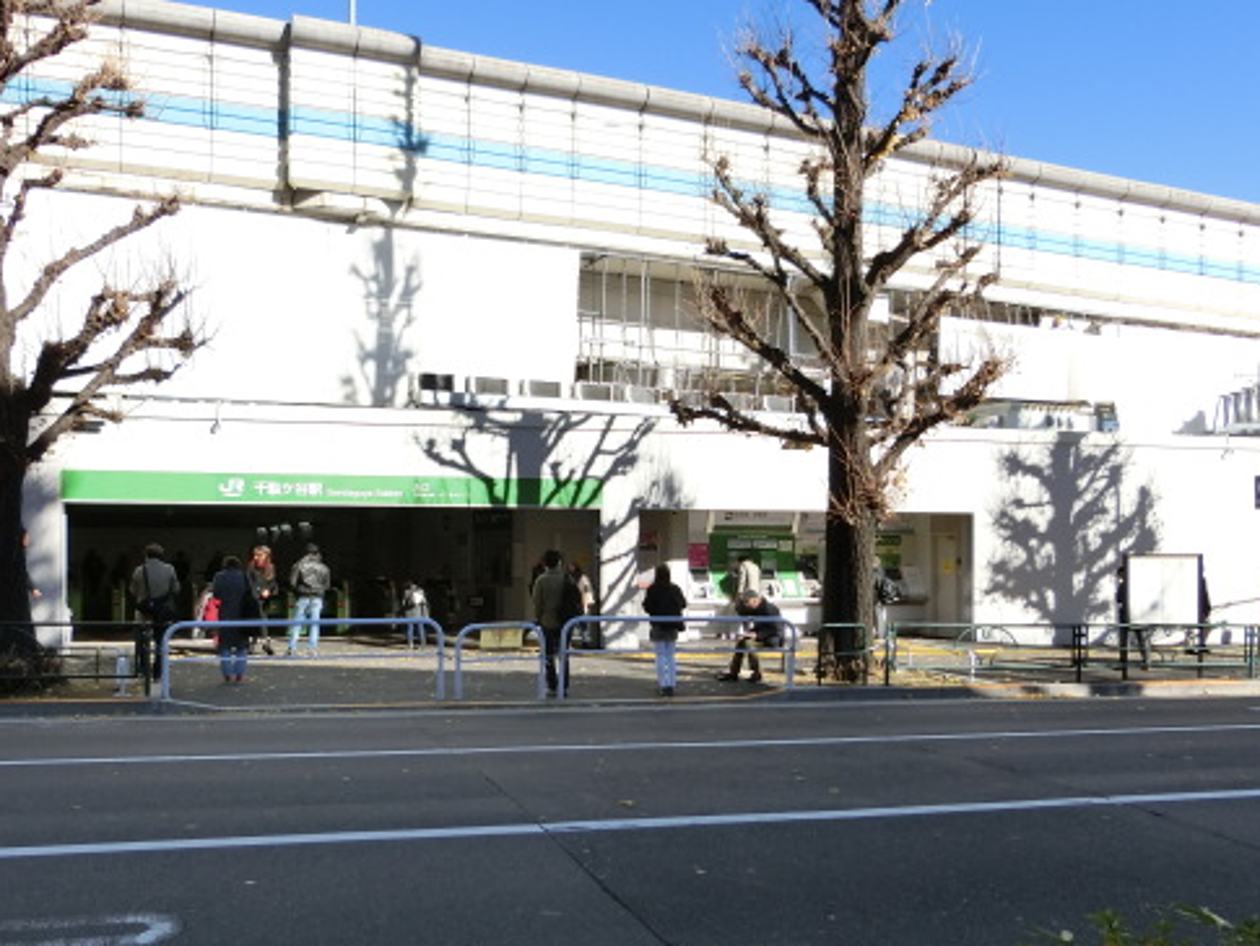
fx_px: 1201
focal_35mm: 33
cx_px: 569
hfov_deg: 55.2
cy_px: 546
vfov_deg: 42.8
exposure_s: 1/640
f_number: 3.5
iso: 80
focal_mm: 4.5
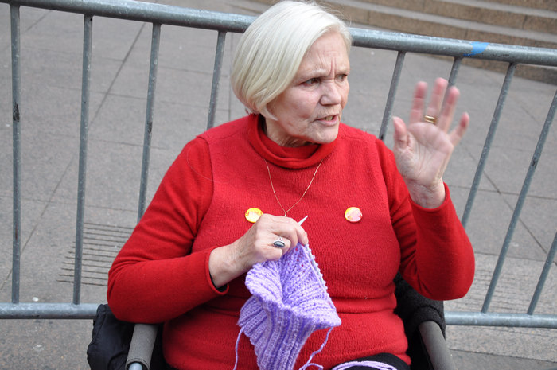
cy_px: 185
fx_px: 742
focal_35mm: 48
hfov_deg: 41.2
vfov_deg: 28.0
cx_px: 278
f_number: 5
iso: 400
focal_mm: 32
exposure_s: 1/100
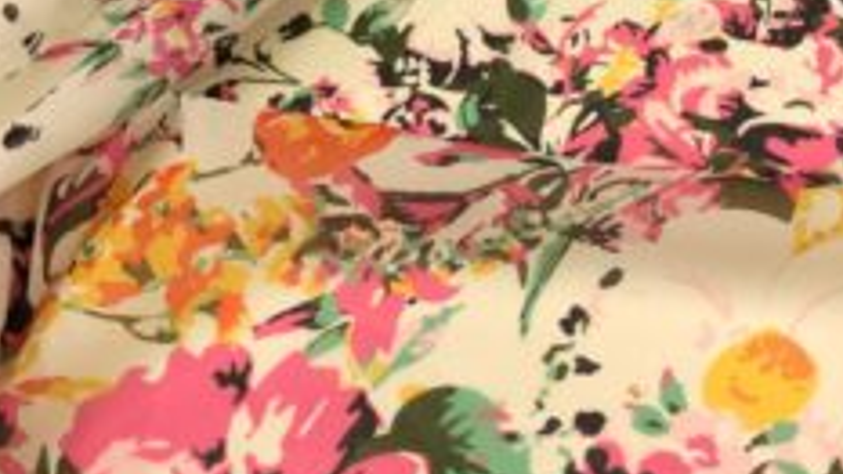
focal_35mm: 70
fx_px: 1565
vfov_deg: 16.8
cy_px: -25
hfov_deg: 29.8
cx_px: 590
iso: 500
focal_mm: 5.43
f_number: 1.89
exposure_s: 1/160
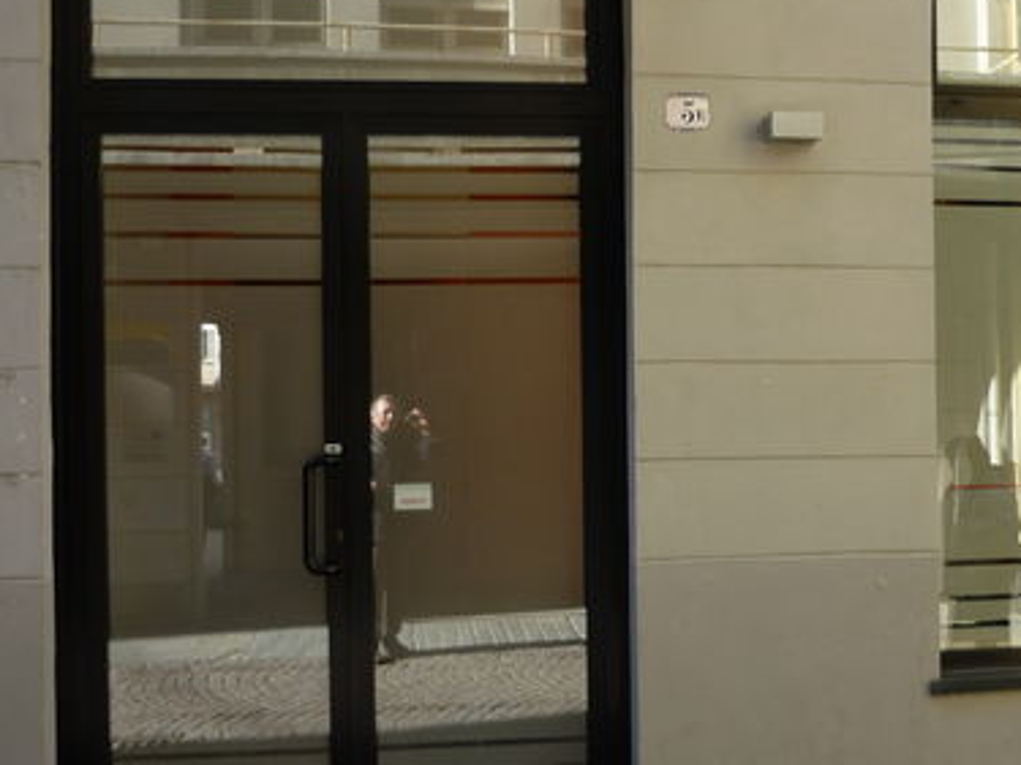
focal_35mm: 44
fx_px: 1297
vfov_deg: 32.9
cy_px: 382
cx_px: 675
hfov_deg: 42.4
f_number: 2.8
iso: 100
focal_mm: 5.5
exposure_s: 1/160
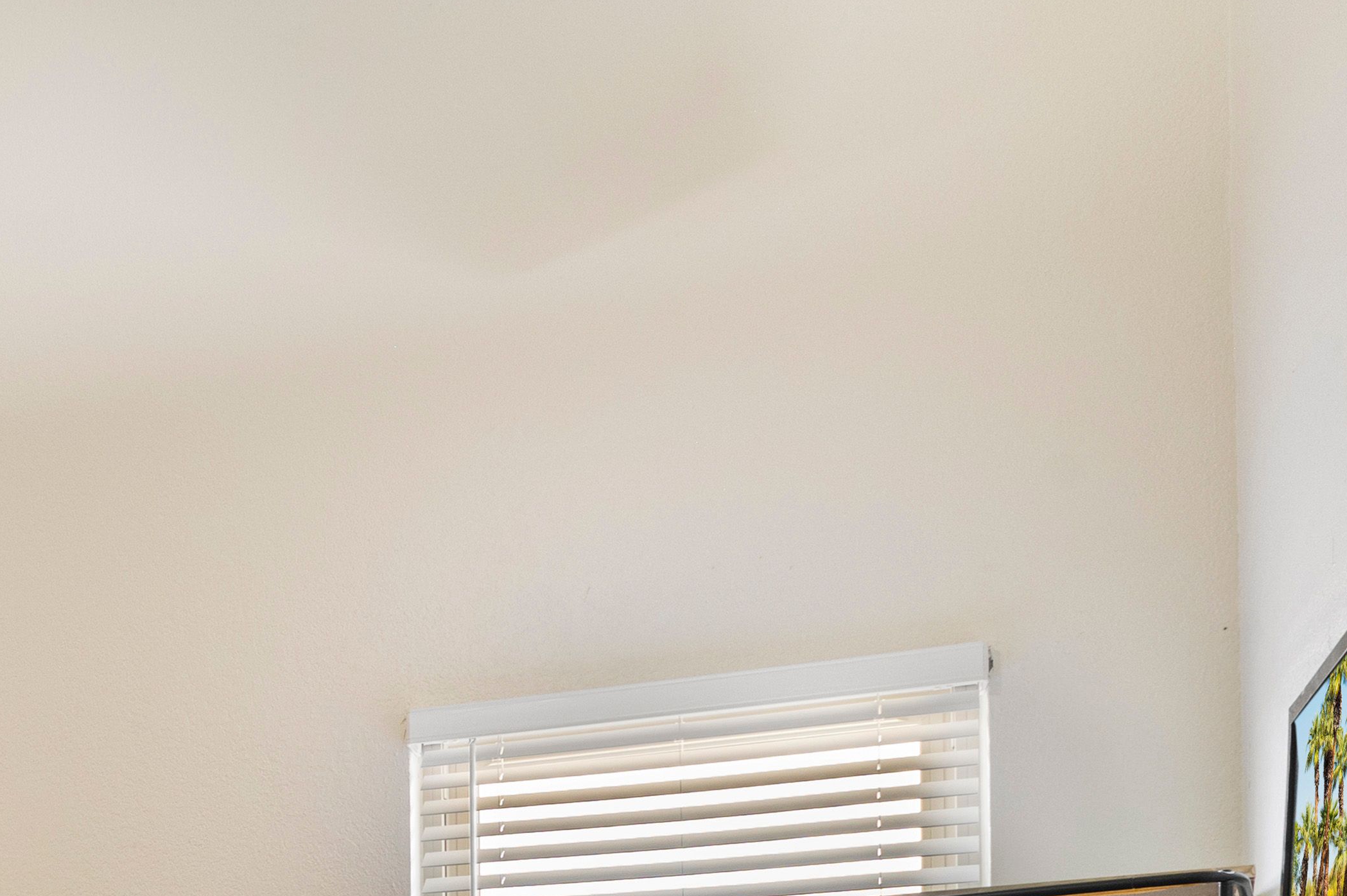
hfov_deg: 35.0
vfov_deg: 23.9
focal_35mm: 49
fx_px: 1832
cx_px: -116
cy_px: 1184
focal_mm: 17
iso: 800
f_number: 8
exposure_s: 1/2.5
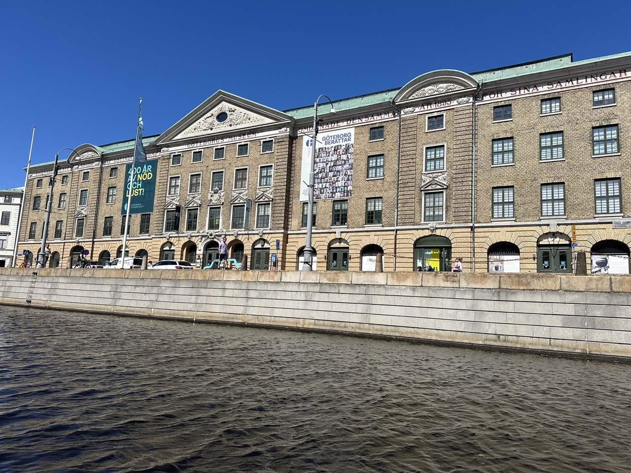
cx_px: 316
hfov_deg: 71.6
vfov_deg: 56.8
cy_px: 236
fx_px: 437
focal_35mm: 24
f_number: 1.78
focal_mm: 6.86
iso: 80
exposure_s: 1/6211
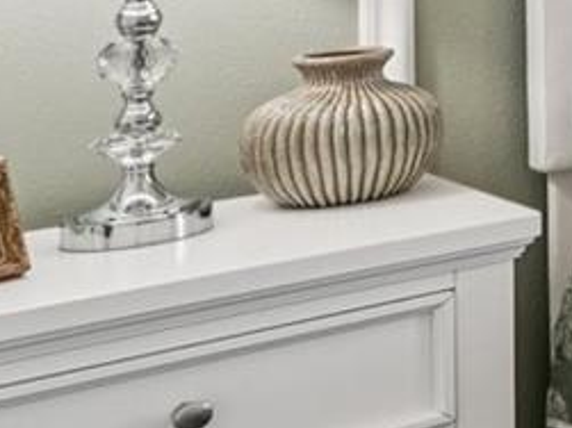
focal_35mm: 98
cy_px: -216
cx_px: 1768
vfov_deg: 14.1
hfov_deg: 11.1
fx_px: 1619
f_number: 8
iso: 400
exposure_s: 1/40
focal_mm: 16
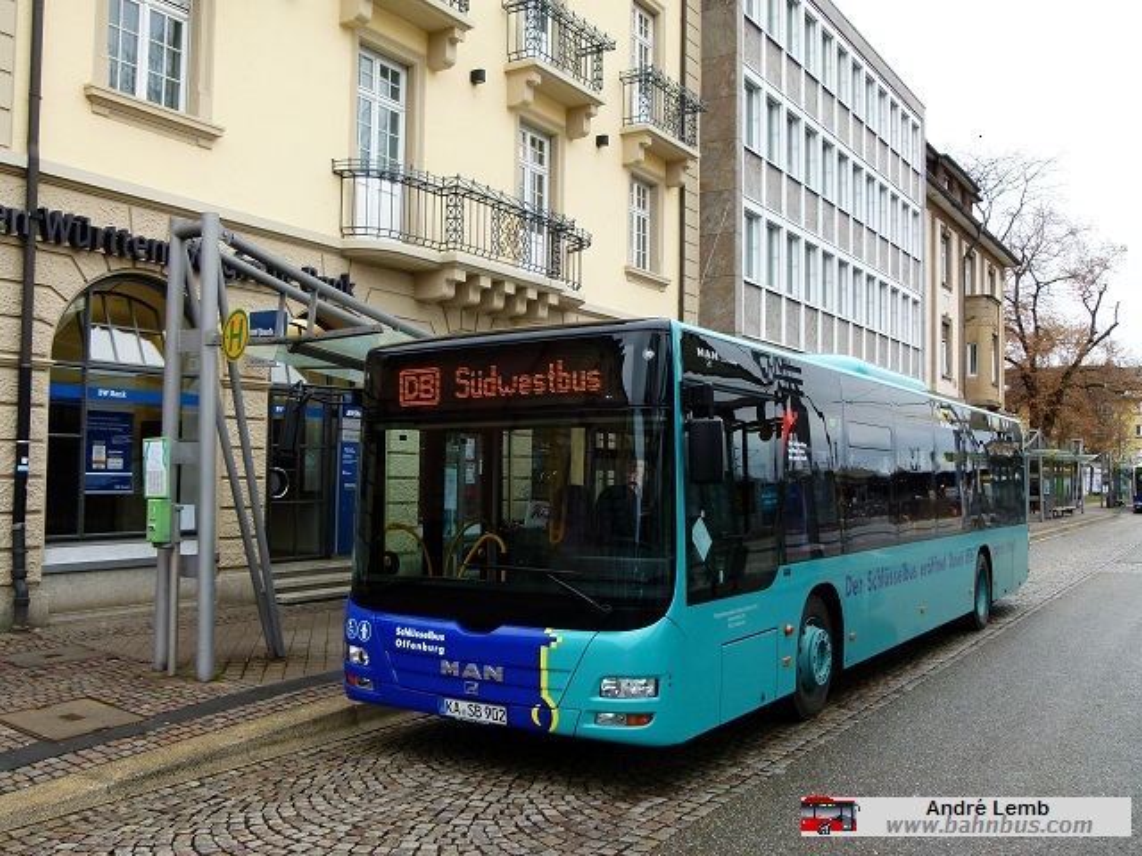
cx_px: 571
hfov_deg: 56.8
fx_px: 1056
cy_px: 428
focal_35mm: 32
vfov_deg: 44.2
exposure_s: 1/100
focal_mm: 5.7
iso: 100
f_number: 3
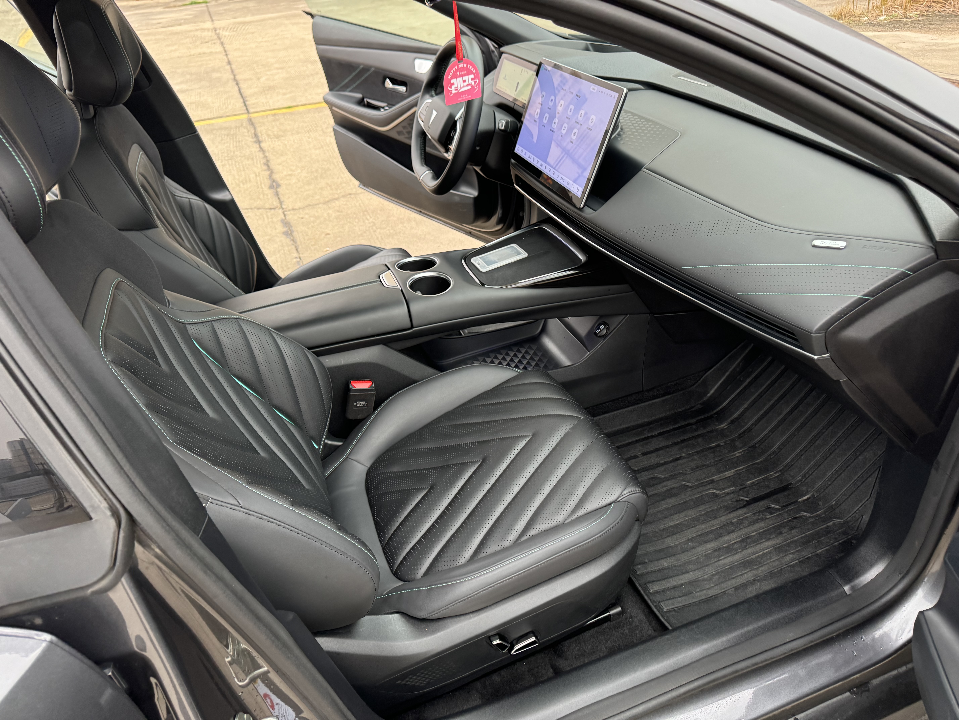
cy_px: 360
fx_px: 665
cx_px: 480
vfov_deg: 56.8
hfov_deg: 71.6
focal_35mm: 24
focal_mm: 6.76
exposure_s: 1/101
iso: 200
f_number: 1.78
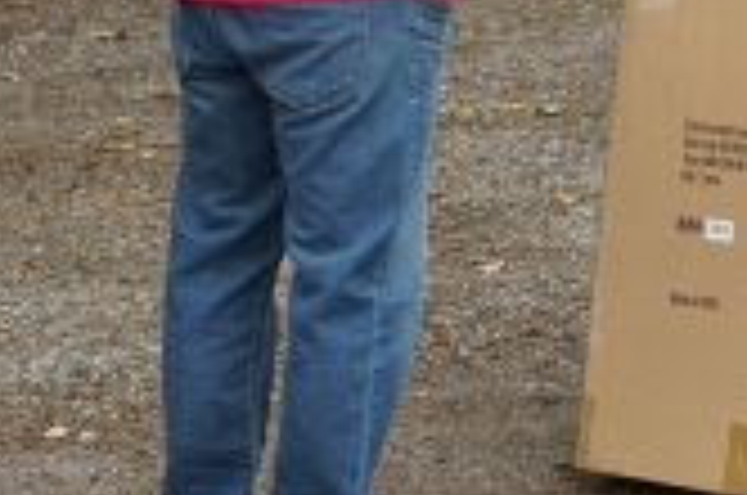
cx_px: 760
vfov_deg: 8.1
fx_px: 3500
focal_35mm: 169
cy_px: 14
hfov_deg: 12.0
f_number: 3.5
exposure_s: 1/320
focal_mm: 40
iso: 400
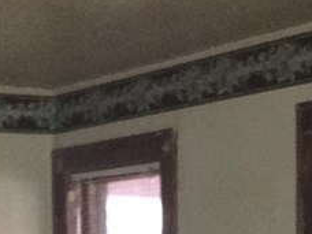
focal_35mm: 130
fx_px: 1172
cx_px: 52
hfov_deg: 15.1
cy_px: 445
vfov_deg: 10.6
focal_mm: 4.15
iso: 400
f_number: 2.2
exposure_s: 1/16
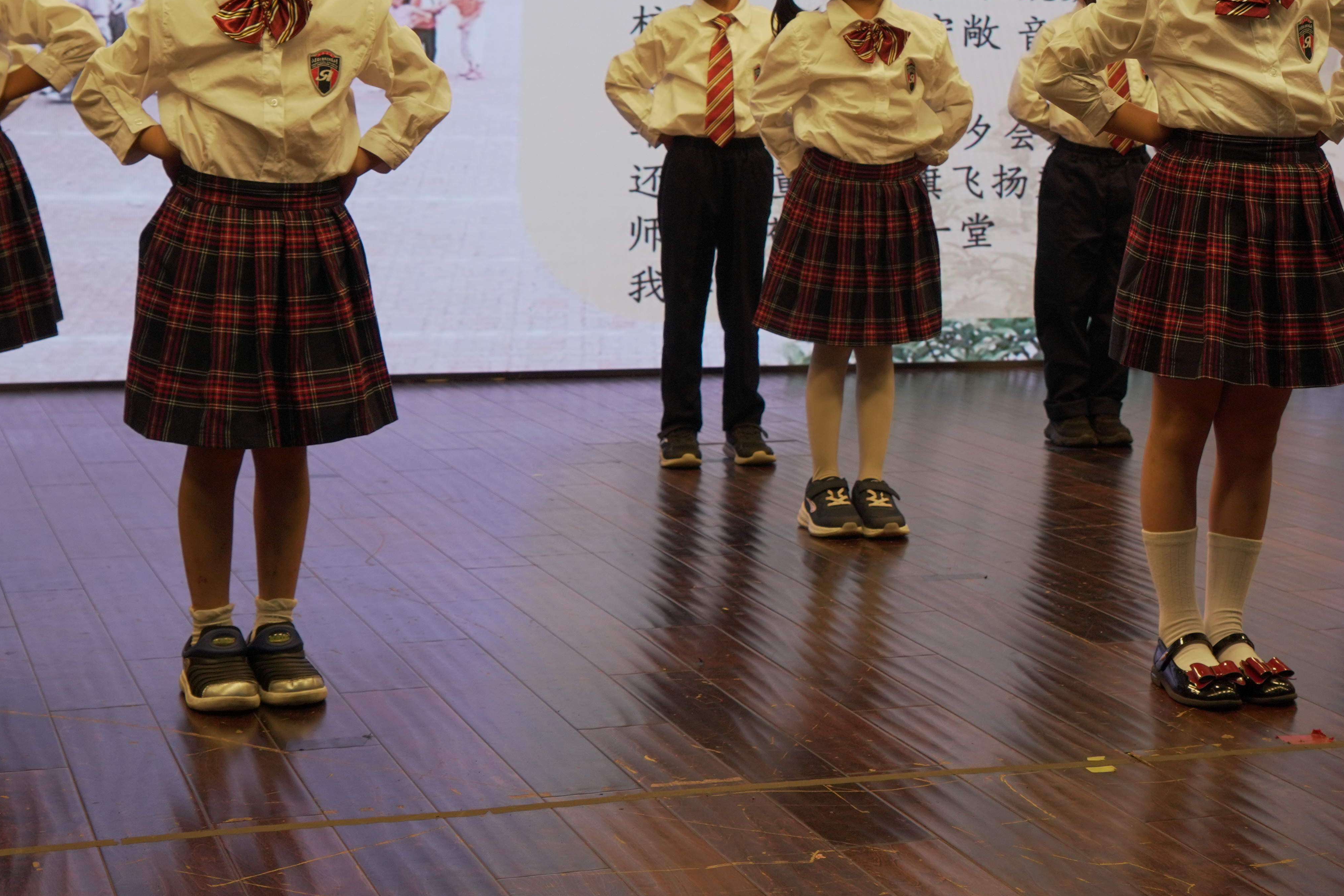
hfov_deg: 29.1
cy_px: 70
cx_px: 881
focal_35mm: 69
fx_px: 2576
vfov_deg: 19.3
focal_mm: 35
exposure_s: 1/100
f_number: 6.3
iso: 640
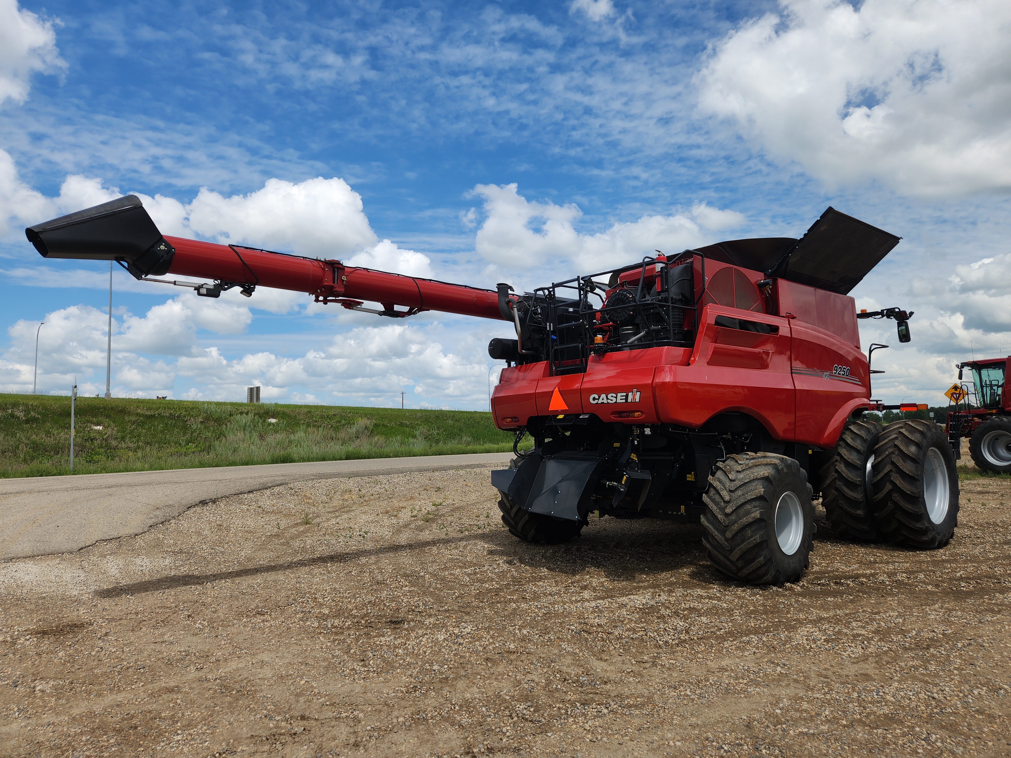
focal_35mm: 23
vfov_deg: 58.9
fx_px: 672
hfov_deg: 73.9
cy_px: 379
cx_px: 506
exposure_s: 1/2094
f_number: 1.8
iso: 20
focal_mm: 5.4
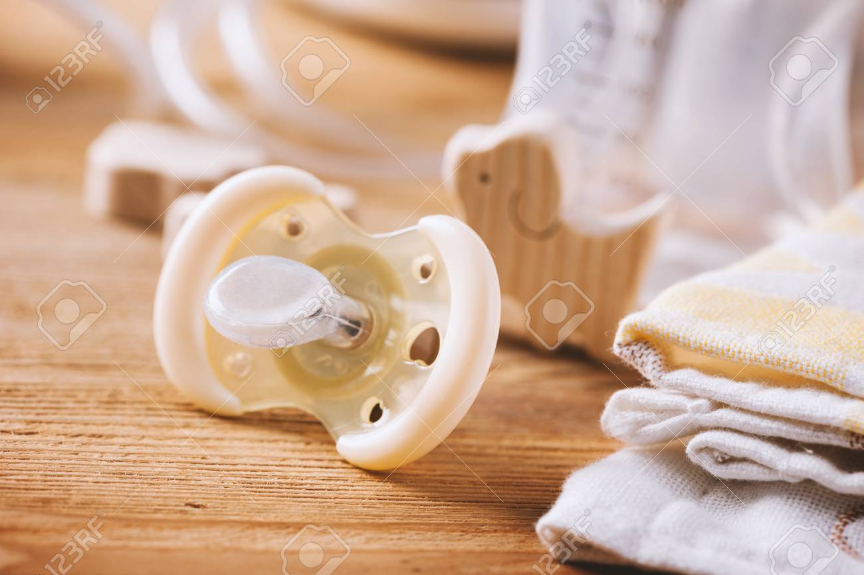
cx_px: 432
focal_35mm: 105
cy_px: 288
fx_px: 2518
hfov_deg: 19.5
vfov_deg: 13.0
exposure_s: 1/100
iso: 200
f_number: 9
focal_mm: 105
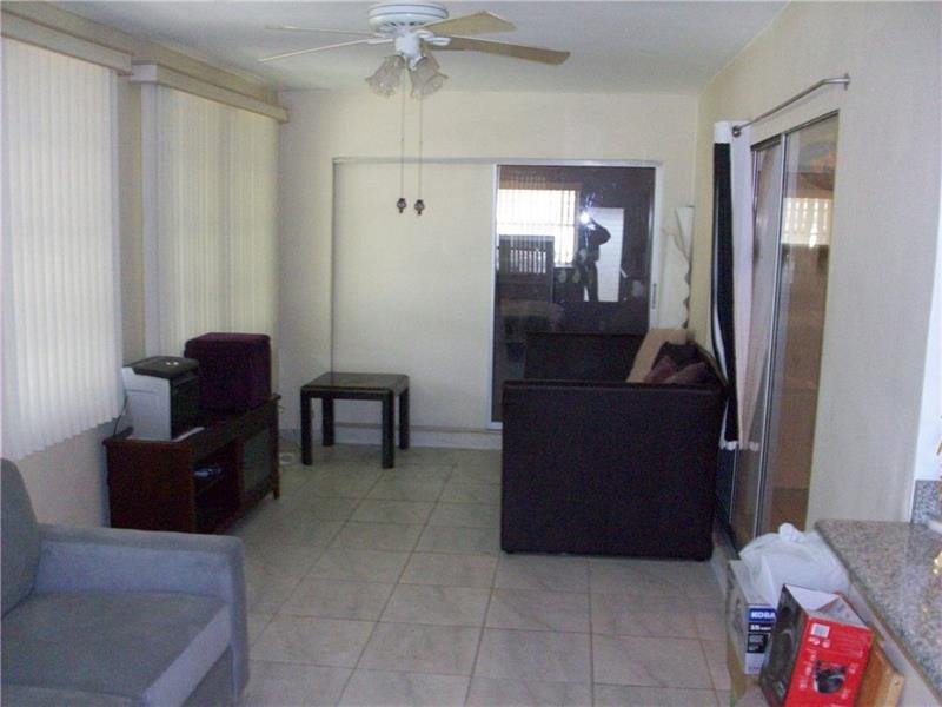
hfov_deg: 54.0
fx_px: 925
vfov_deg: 41.8
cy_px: 354
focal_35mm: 34
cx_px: 471
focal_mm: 5.7
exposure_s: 1/60
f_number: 2.8
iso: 320
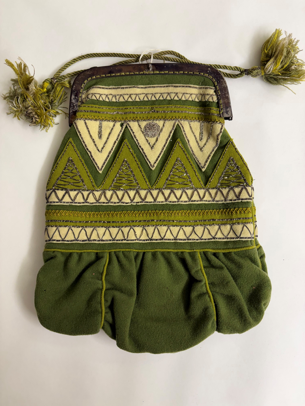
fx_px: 305
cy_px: 203
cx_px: 152
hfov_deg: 53.1
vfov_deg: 67.3
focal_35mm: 26
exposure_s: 1/100
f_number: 1.6
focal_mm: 5.96
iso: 40
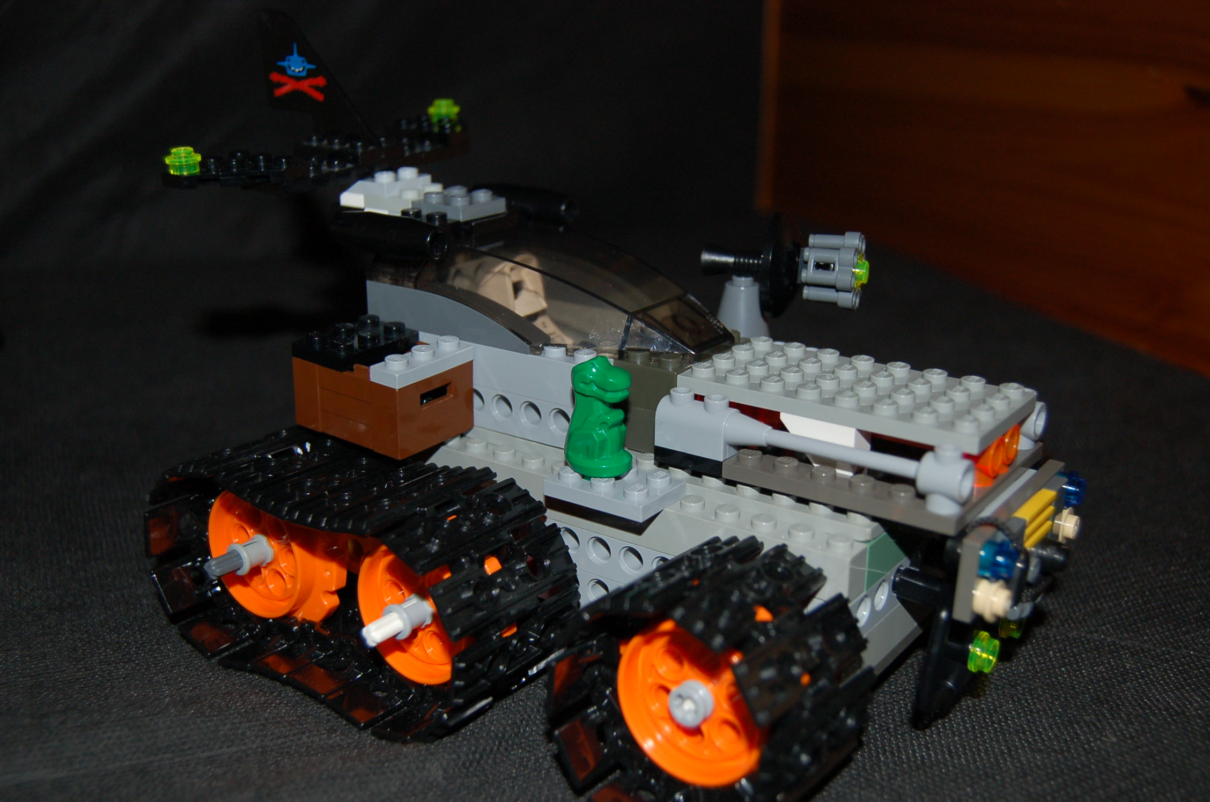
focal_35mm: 39
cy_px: 401
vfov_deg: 34.1
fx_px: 1309
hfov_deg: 49.6
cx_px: 605
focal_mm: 26
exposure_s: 1/60
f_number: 4.2
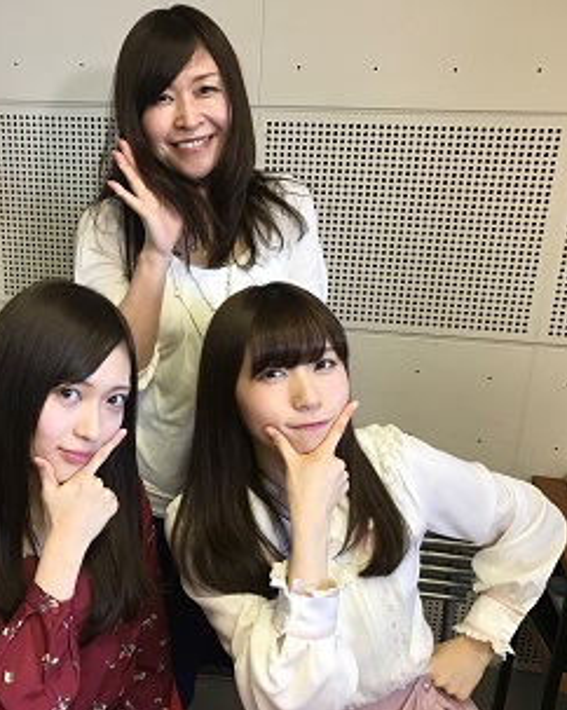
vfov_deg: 49.1
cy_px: 357
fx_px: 777
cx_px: 169
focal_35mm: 37
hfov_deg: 39.4
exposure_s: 1/33
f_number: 1.8
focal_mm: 3.99
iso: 40
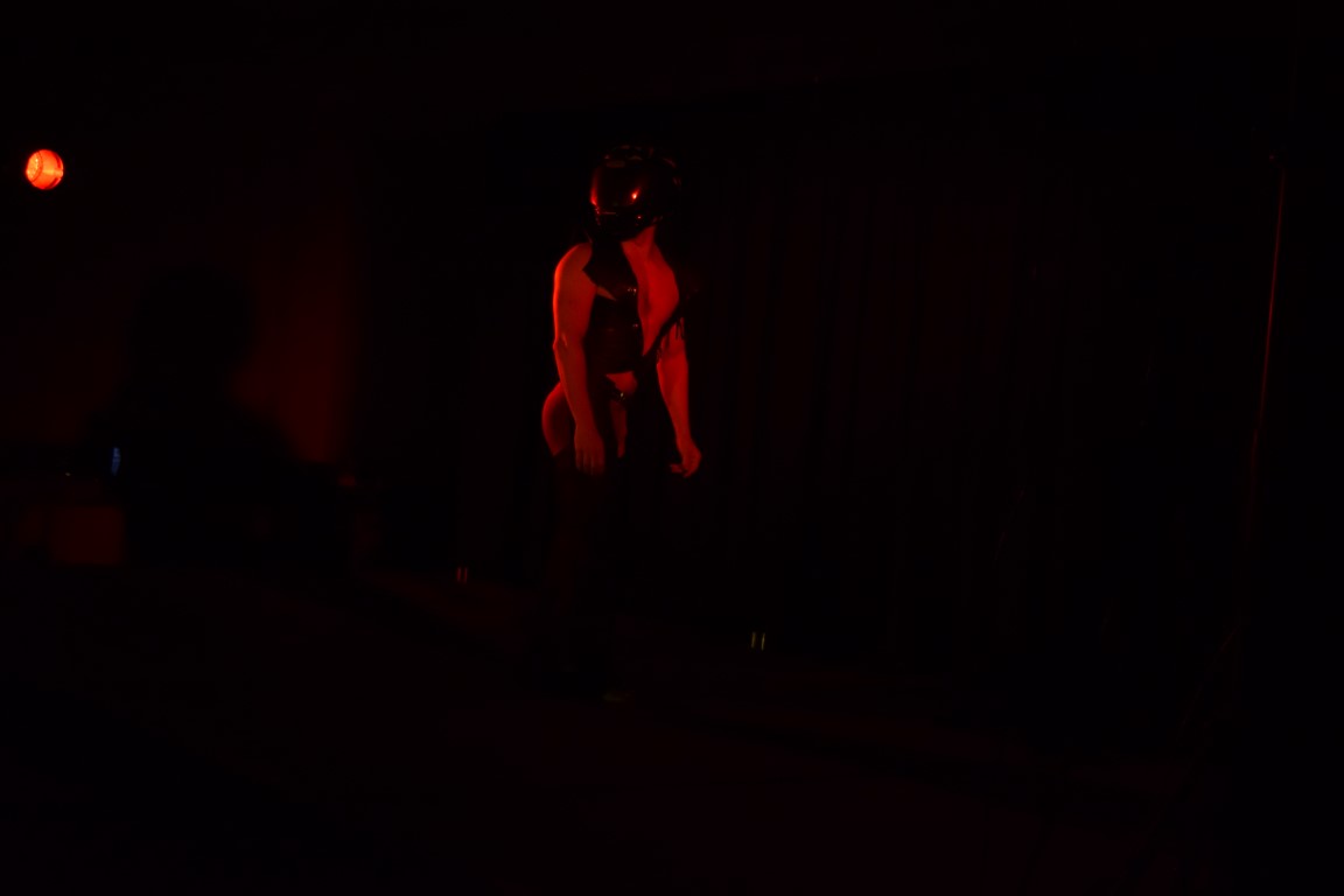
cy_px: 448
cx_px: 672
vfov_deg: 26.5
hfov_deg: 38.9
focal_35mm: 51
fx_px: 1904
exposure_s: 1/160
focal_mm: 34
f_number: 4.5
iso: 1600
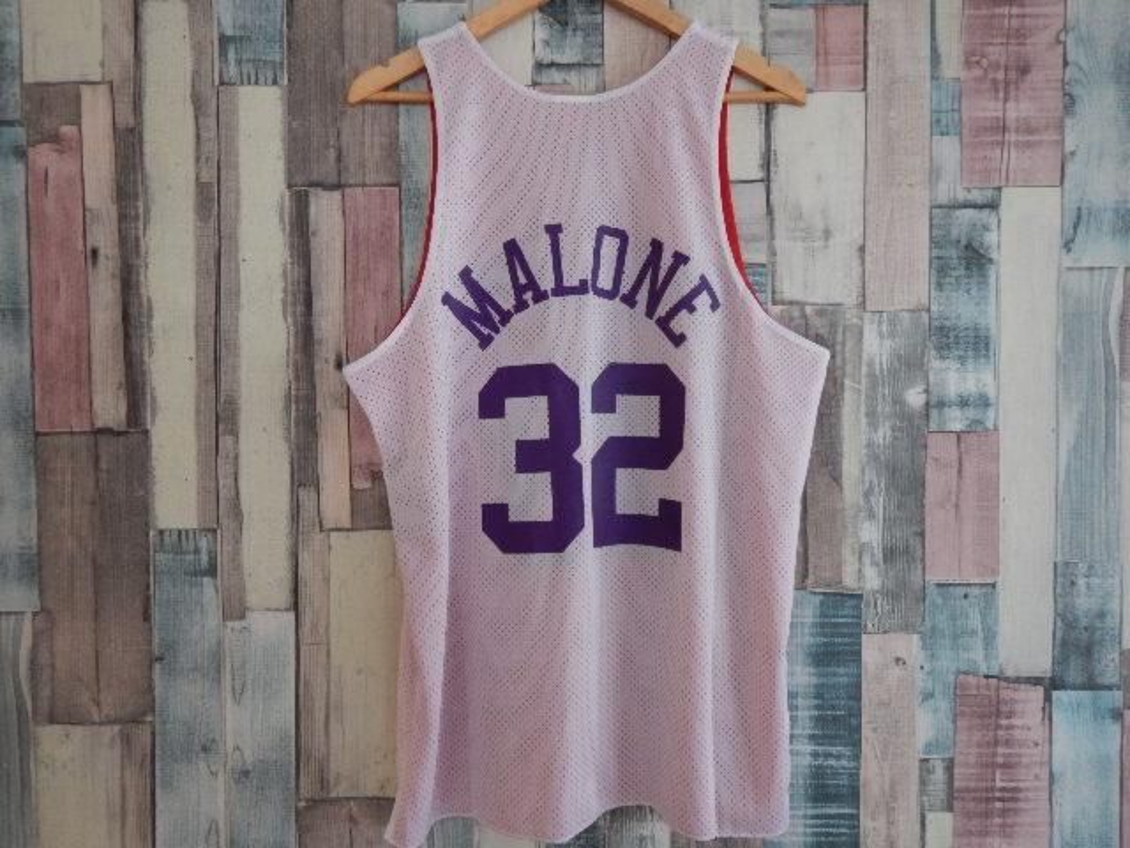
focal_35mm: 24
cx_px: 565
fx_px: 783
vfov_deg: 56.8
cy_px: 424
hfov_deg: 71.6
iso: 400
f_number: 2.8
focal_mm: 4.3
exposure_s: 1/30
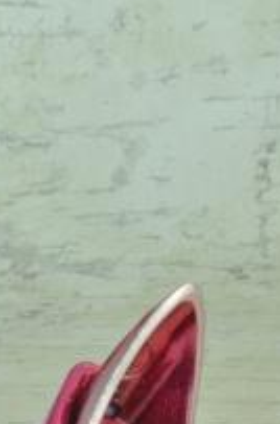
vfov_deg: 9.9
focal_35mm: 208
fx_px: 2443
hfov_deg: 6.5
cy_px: 132
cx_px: -85
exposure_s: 1/1.6
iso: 100
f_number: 29
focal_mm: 44
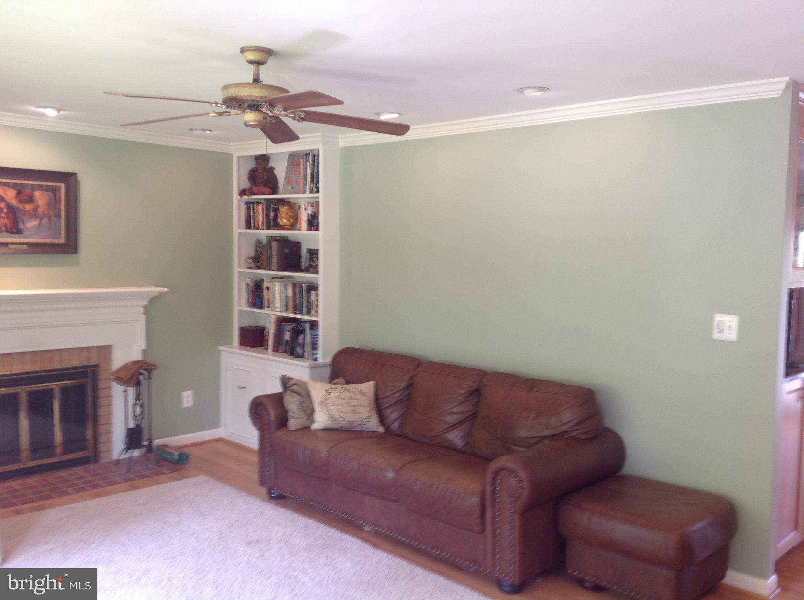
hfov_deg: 52.7
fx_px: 812
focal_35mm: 35
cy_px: 300
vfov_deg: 40.6
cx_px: 402
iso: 50
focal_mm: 4.28
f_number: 2.4
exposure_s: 1/20
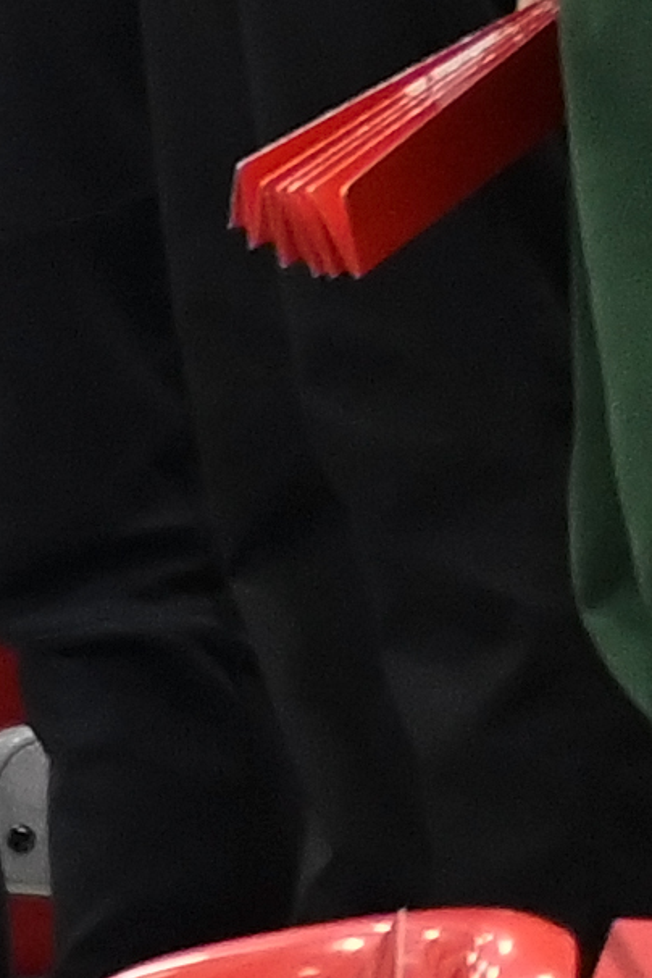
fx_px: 43681
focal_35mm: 1608
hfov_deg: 0.9
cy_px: -600
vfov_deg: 1.3
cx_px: -3055
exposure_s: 1/400
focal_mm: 175
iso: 2500
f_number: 3.2
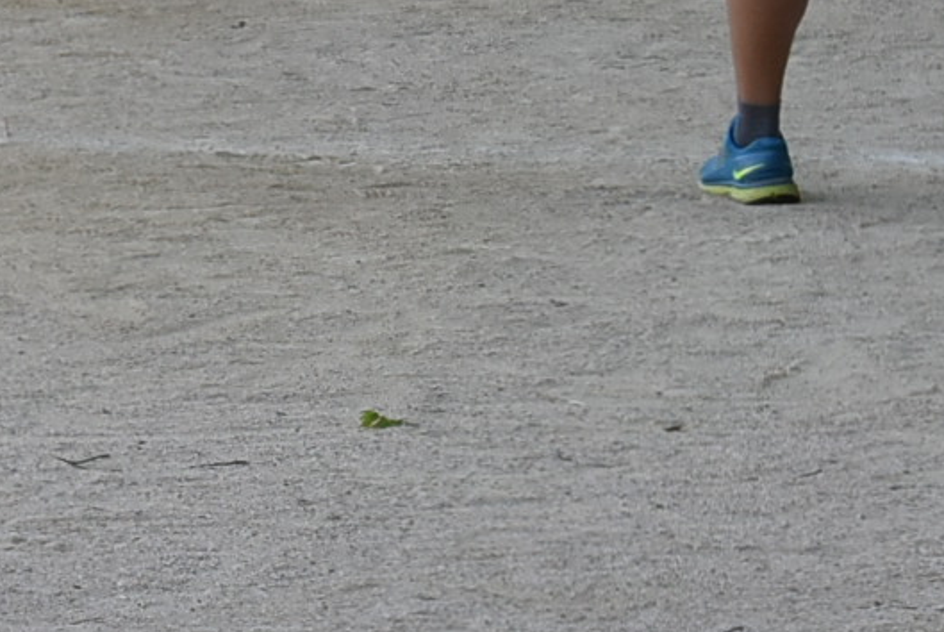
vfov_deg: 2.3
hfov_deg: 3.4
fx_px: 15593
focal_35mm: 594
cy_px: -545
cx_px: -1167
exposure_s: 1/250
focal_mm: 70
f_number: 8
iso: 400
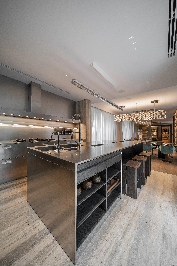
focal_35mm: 12
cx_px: 88
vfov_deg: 112.6
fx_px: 88
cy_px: 133
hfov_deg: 90.0
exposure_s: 1/13
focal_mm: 12
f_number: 9
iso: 100
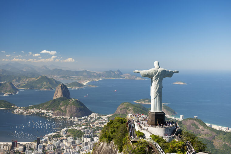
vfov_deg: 24.6
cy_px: 77
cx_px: 116
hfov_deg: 36.2
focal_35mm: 55
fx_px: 353
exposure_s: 1/320
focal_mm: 55
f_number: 5.6
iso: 200
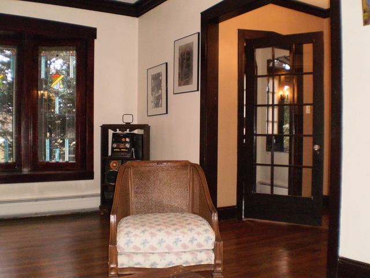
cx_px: 185
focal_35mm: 36
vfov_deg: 39.7
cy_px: 139
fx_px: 385
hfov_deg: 51.4
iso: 320
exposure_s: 1/30
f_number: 3.1
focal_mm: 6.3
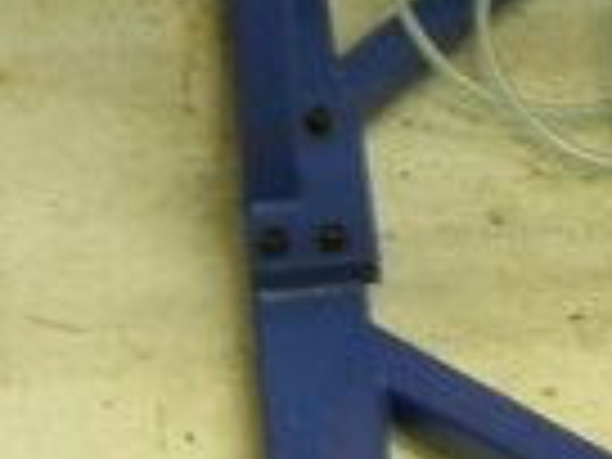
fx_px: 2829
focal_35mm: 160
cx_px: 778
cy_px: -324
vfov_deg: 8.9
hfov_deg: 12.0
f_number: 2.8
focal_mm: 5.6
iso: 50
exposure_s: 1/8
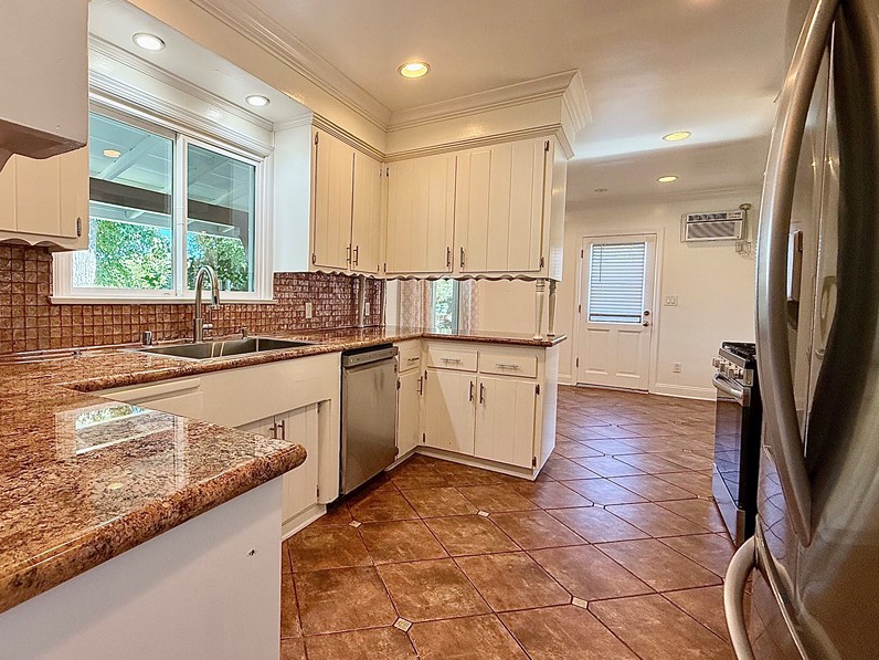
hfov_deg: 86.1
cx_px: 331
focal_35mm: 18
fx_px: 457
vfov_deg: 71.6
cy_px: 319
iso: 160
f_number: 2.2
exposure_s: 1/120
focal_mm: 2.22
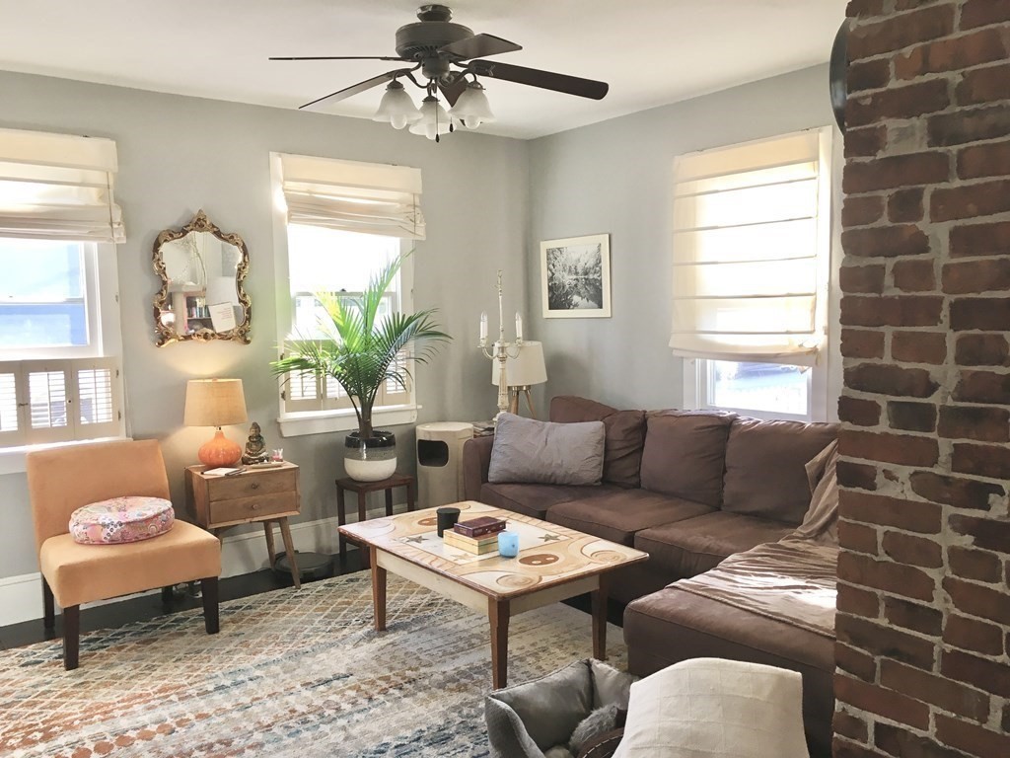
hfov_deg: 61.7
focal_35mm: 29
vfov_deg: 48.2
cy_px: 379
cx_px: 505
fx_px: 846
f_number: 2.2
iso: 25
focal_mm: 4.15
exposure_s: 1/30
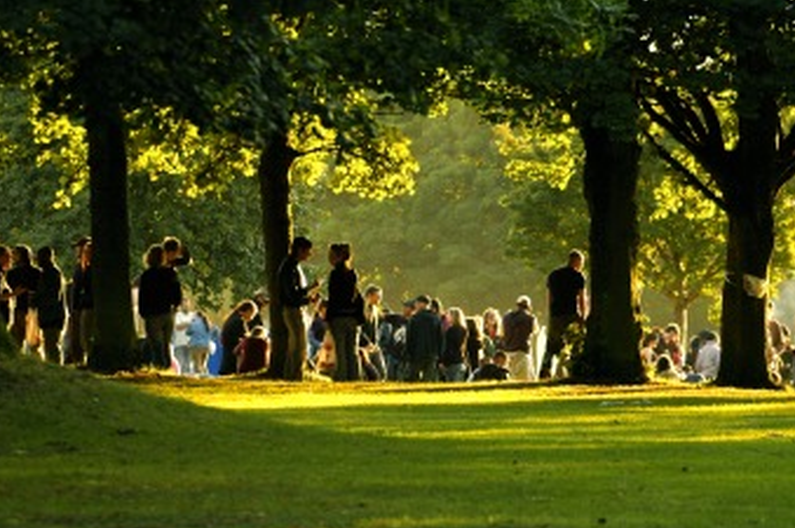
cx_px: 420
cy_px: 305
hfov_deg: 6.0
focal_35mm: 346
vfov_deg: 4.0
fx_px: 7621
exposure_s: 1/250
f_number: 6.3
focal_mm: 195
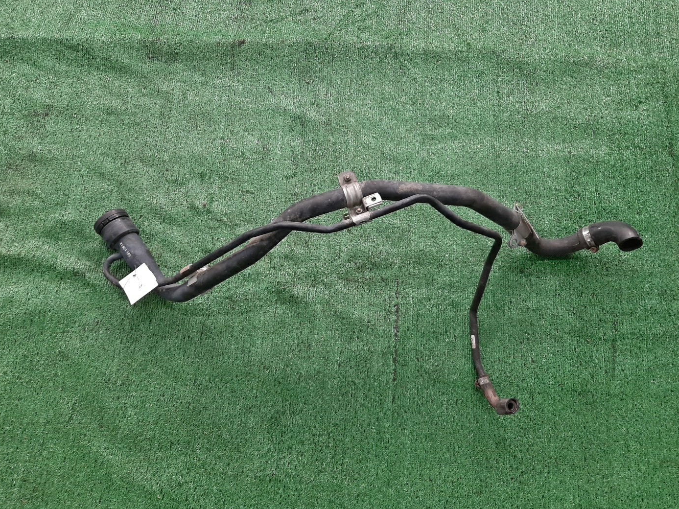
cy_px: 254
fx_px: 530
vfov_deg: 51.3
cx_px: 338
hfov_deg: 65.3
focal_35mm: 27
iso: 96
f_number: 1.7
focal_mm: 3.93
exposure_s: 1/50
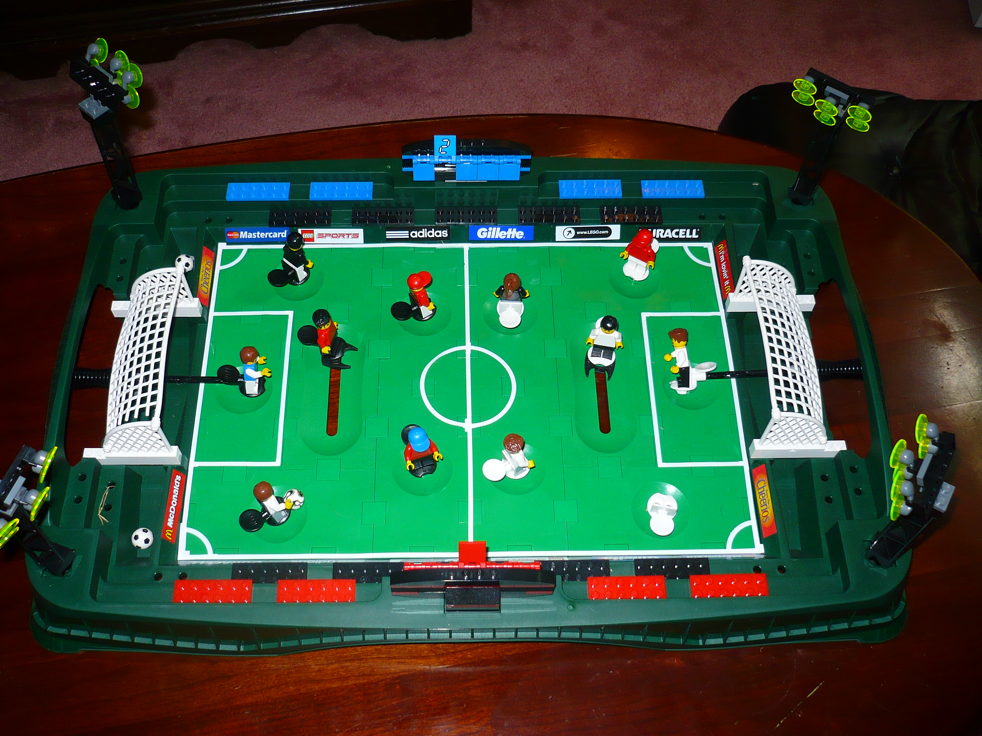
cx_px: 491
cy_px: 368
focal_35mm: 35
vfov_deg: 40.7
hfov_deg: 52.6
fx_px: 993
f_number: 2.8
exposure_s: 1/30
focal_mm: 5.8
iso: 100
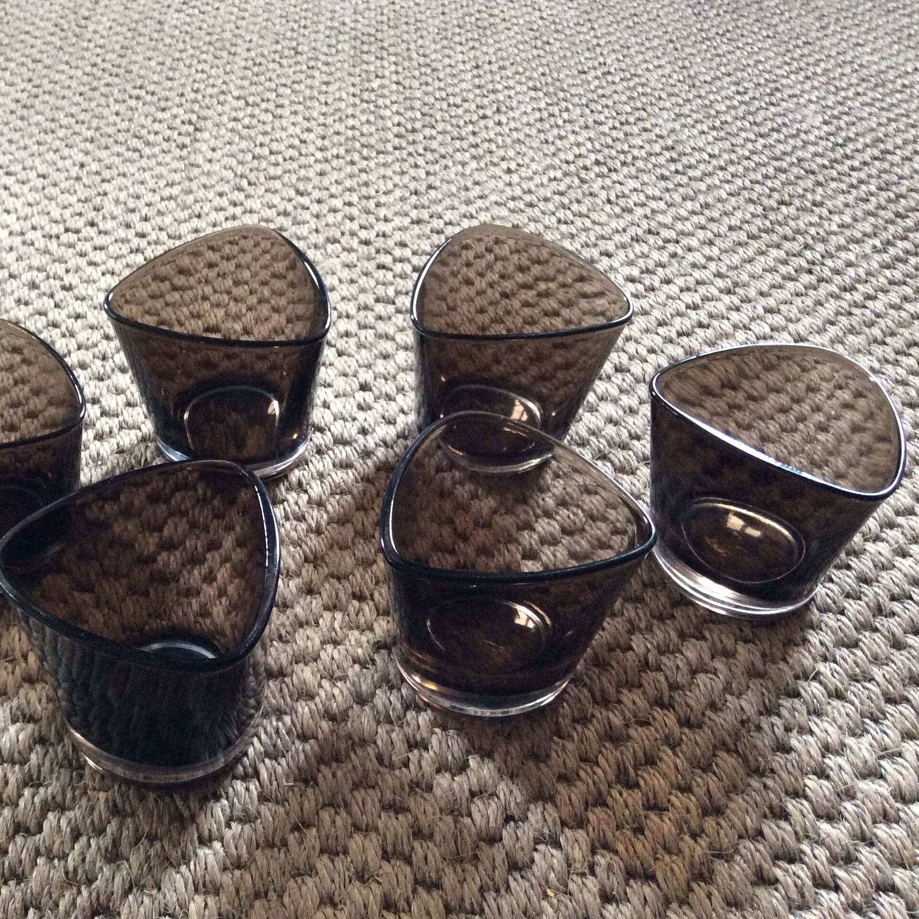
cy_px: 460
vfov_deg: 43.9
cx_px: 340
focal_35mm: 38
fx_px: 1141
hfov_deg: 43.5
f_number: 2.4
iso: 320
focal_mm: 3.3
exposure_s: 1/25
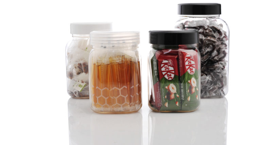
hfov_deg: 39.2
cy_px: 59
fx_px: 361
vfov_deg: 22.6
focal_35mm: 53
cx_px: 128
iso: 100
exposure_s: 1/125
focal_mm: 50
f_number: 13
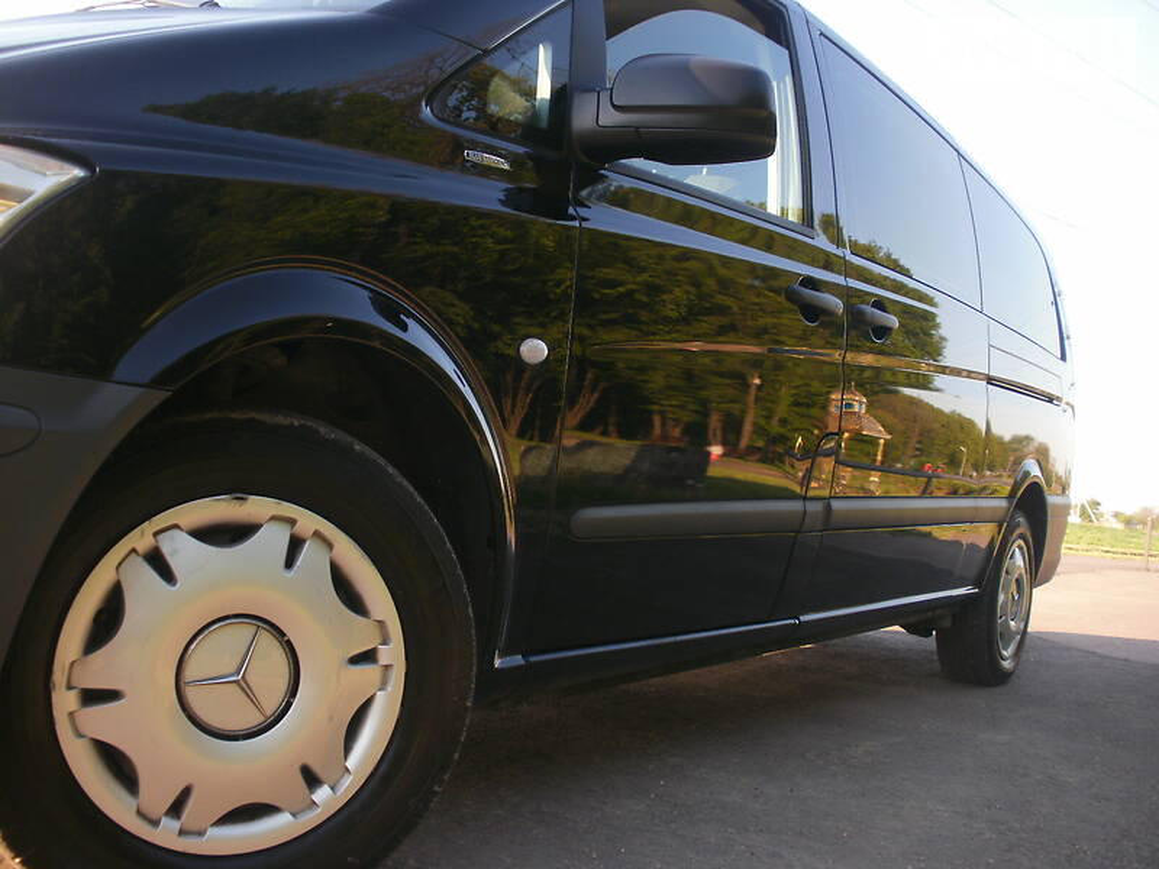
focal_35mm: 36
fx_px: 1205
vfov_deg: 39.7
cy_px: 434
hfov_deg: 51.4
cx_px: 580
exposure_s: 1/125
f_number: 3.5
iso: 100
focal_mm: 6.3
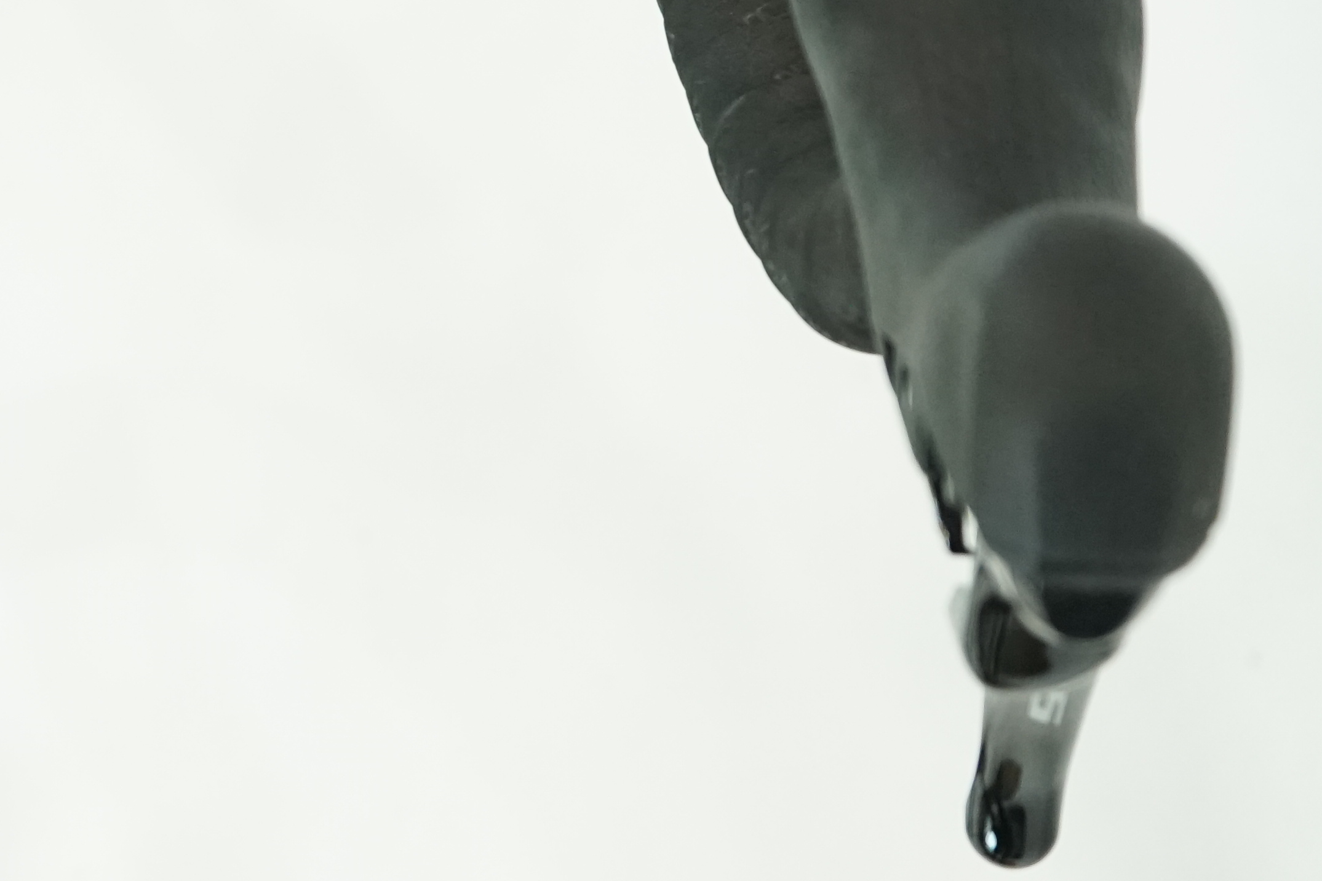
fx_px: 4921
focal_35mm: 134
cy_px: 298
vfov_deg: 10.2
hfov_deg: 14.6
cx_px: -466
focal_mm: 48
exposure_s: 1/200
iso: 2500
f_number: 5.6
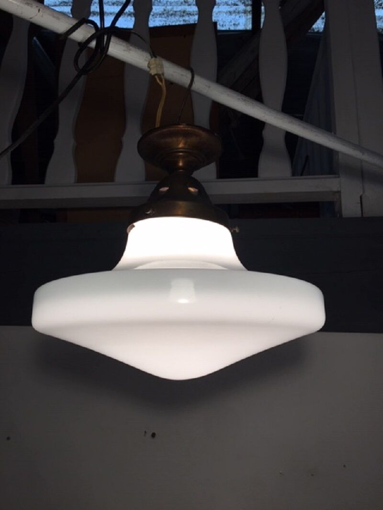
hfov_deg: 48.2
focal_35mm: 29
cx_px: 192
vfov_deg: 61.6
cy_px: 255
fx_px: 428
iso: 40
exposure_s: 1/100
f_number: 2.2
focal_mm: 4.15
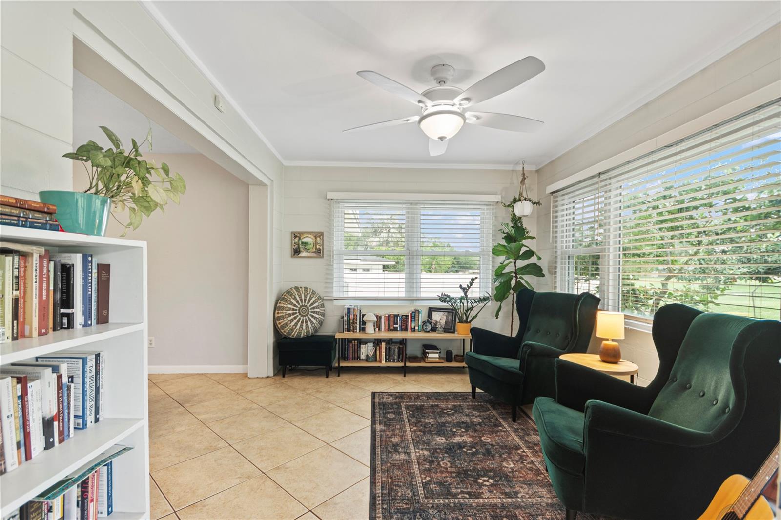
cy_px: 260
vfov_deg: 72.0
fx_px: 358
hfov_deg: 95.0
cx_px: 390
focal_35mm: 16
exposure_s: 1/4
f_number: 4.2
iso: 100
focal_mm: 11
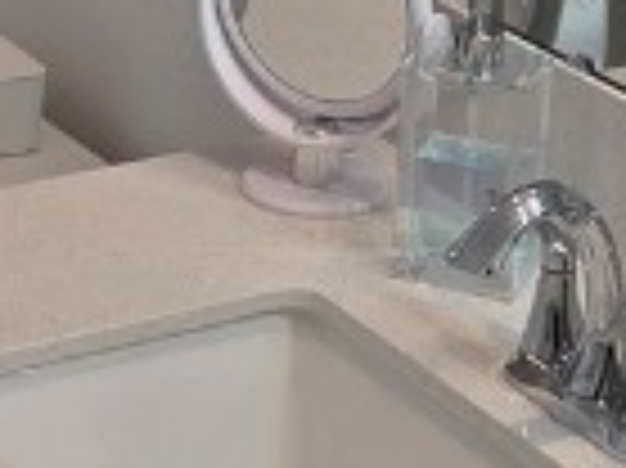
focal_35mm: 170
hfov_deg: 11.6
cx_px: 171
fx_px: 3072
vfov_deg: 8.6
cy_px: -122
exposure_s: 1/120
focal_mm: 5.4
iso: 32
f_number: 1.8
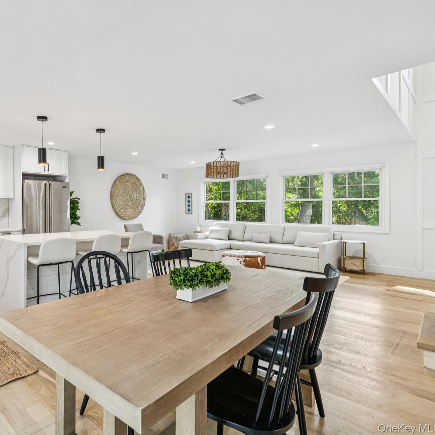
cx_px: 109
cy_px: 212
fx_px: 299
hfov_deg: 67.5
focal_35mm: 21
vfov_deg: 72.1
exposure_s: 1/6
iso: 125
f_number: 8
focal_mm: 16
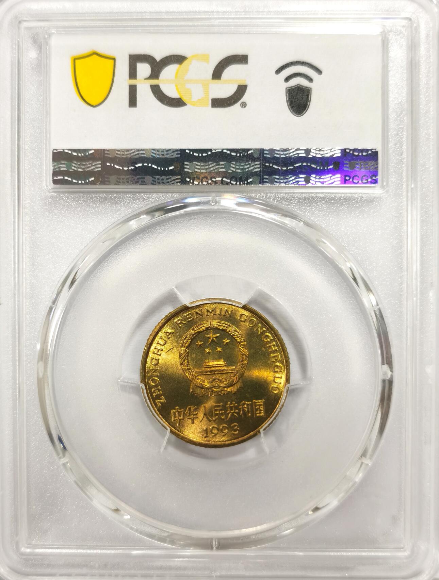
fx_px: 958
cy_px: 284
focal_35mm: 57
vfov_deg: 33.7
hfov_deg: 25.8
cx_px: 215
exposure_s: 1/100
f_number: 16
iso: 125
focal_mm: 5.56
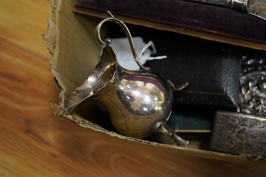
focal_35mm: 45
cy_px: 88
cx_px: 133
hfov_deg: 43.6
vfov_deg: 29.9
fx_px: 332
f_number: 3.5
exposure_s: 1/125
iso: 1600
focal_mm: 30
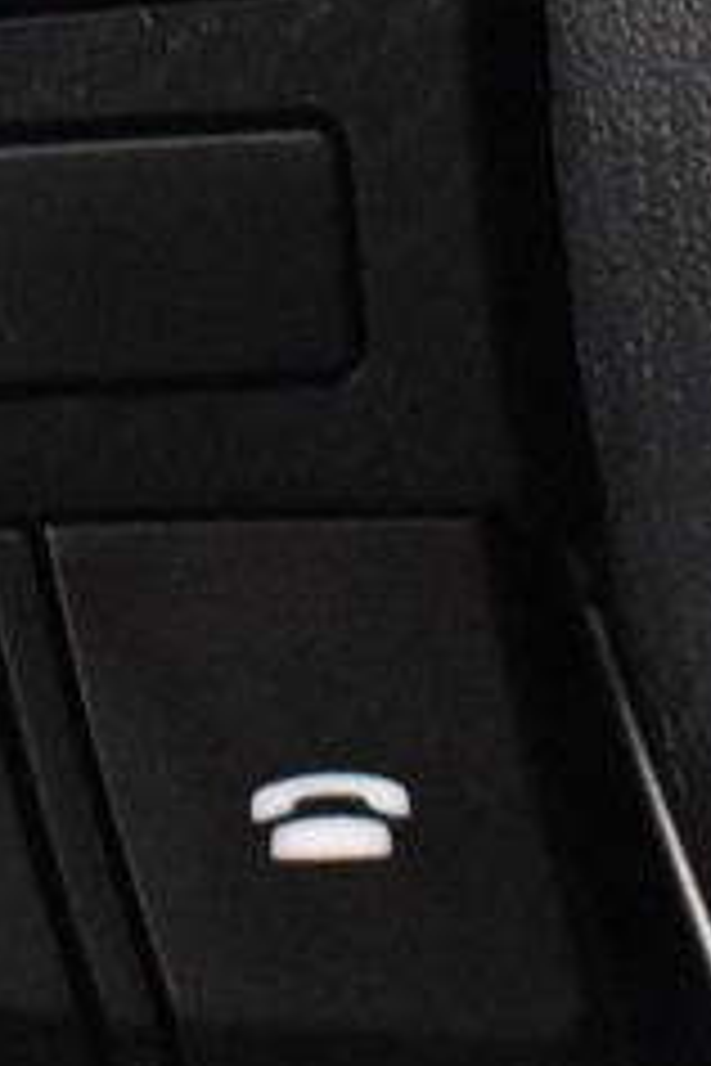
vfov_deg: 8.6
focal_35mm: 235
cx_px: -108
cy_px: -216
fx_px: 6974
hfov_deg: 5.8
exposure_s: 1/25
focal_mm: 23
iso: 3200
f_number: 3.8
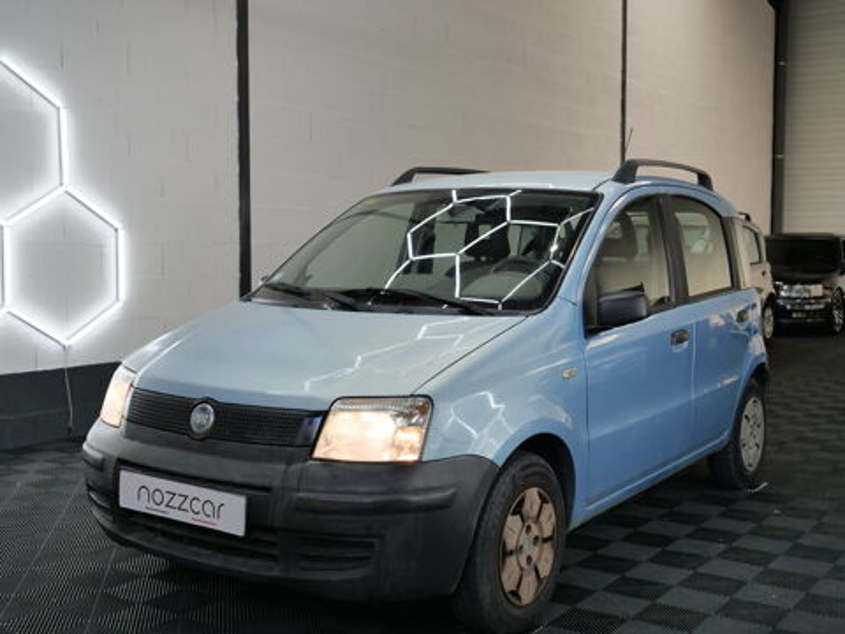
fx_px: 1074
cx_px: 422
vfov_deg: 32.9
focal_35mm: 44
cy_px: 317
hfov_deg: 42.9
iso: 200
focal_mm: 22
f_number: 3.3
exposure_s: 1/60
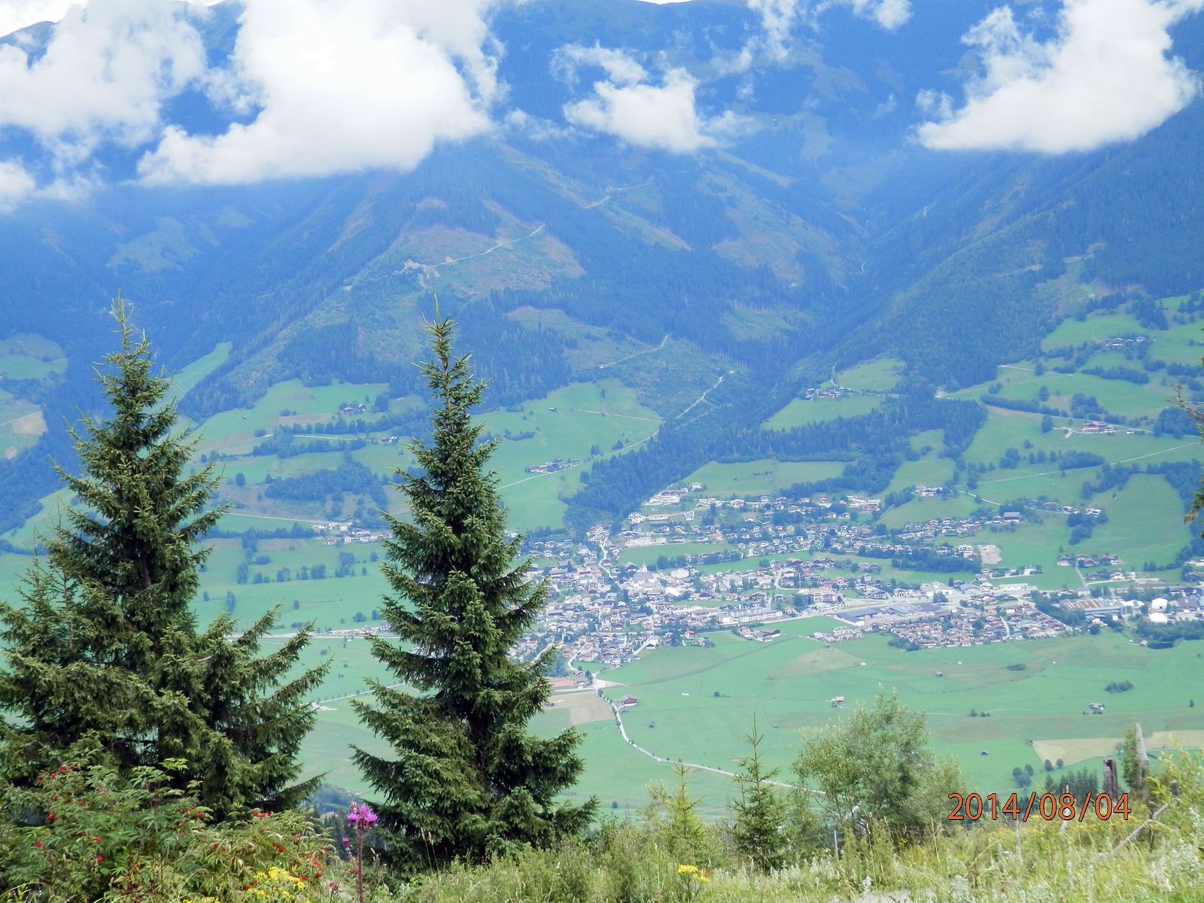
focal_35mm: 66
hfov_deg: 29.4
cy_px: 452
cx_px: 602
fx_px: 2296
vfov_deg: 22.3
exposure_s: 1/250
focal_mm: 11.9
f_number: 4.4
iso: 80
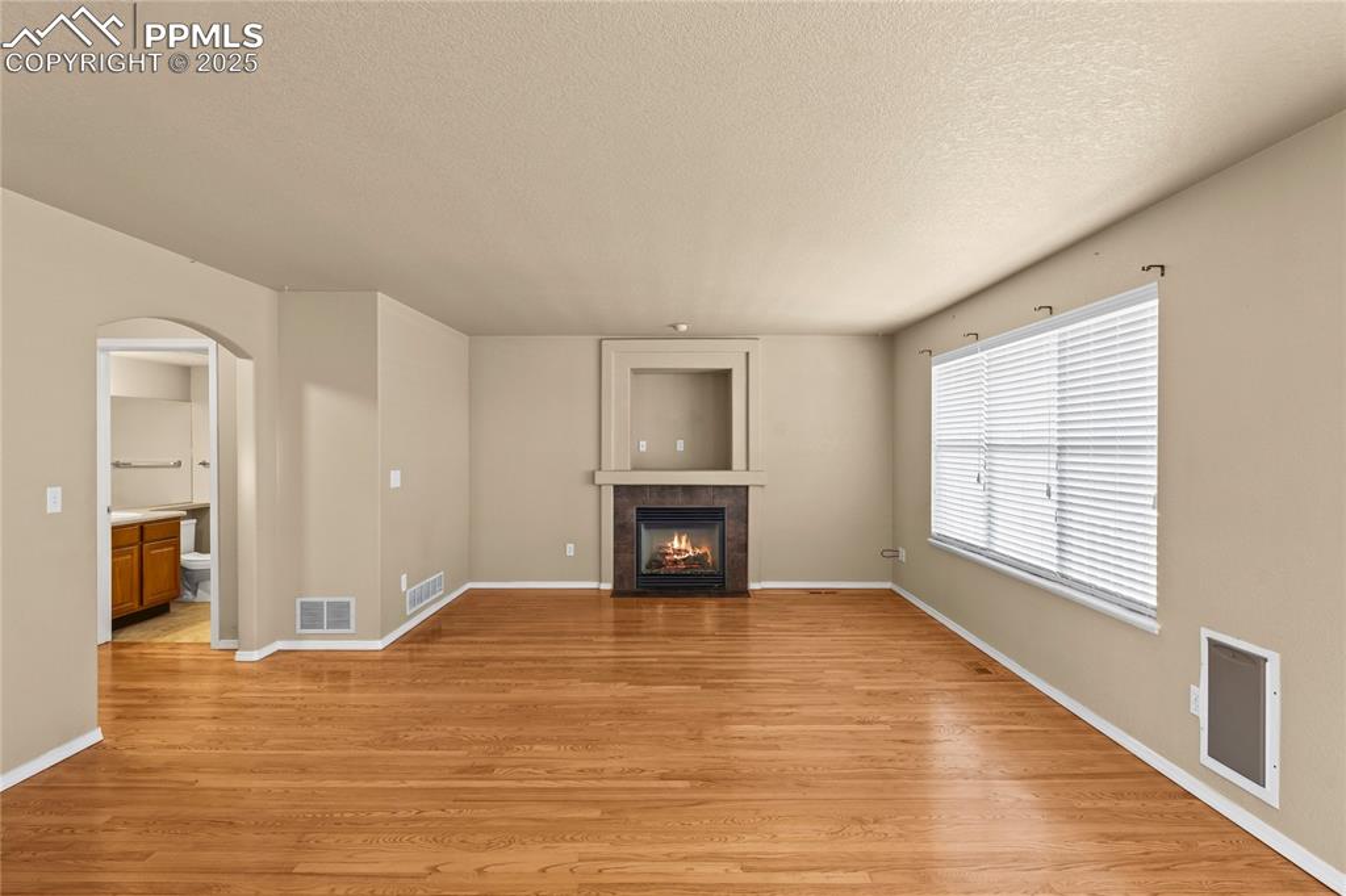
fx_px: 691
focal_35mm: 18
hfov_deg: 88.5
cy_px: 448
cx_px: 673
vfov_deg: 65.9
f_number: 8
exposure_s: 1/1.25
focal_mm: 18.5
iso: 500
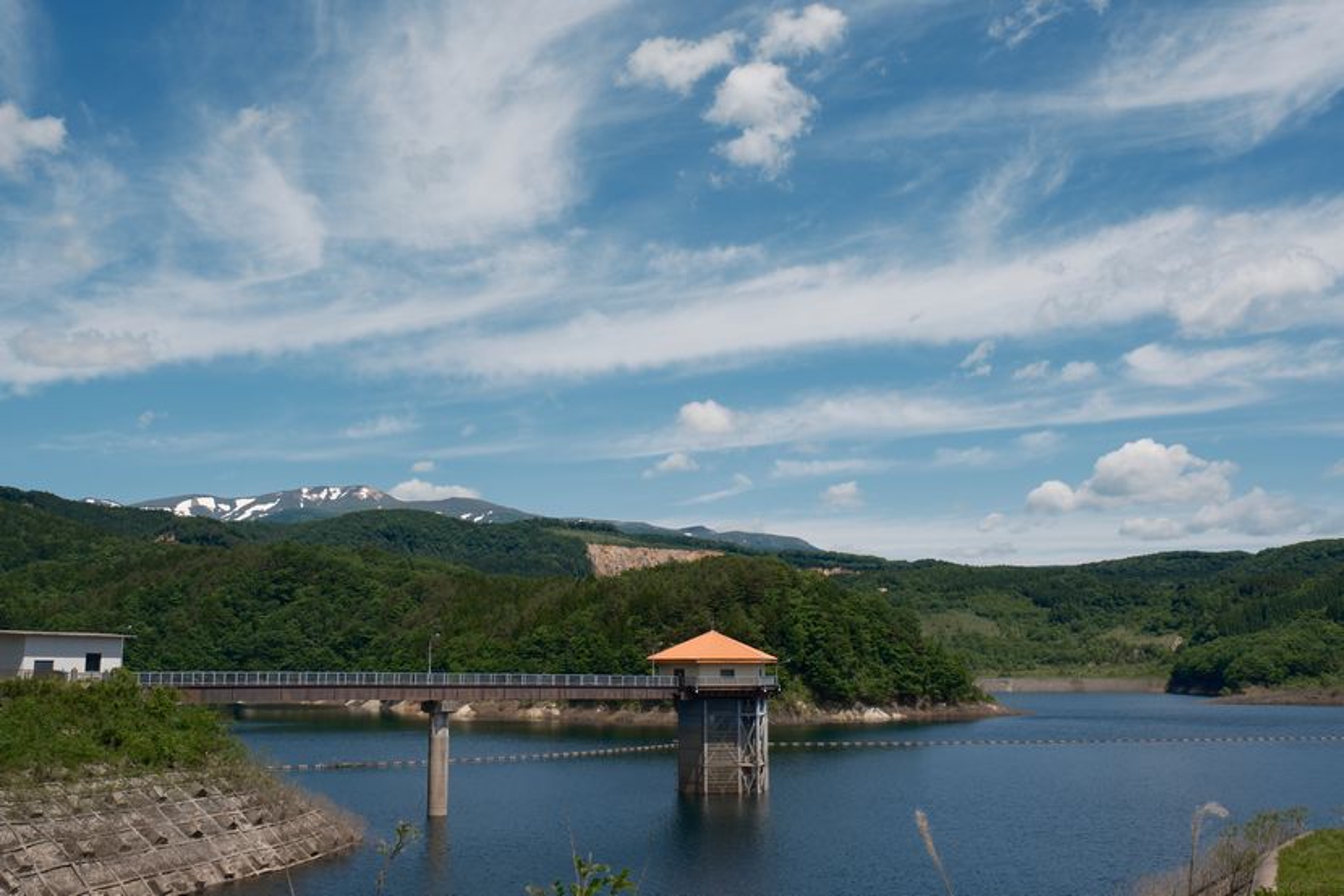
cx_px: 672
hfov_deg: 54.4
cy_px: 448
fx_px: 1306
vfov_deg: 37.8
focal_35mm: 35
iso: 125
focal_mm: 23.4
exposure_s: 1/500
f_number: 6.4
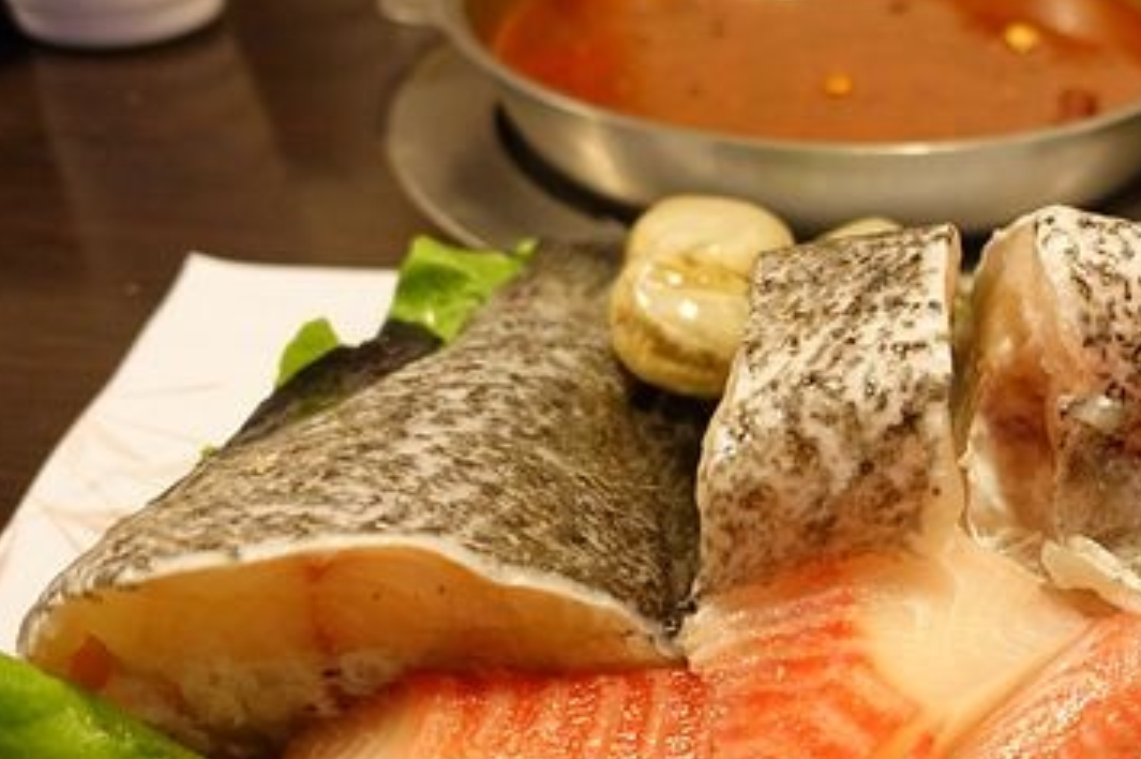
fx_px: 1393
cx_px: 1022
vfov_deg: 29.8
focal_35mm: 44
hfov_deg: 41.1
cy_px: 606
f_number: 1.8
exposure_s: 1/30
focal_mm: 8.8
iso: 400
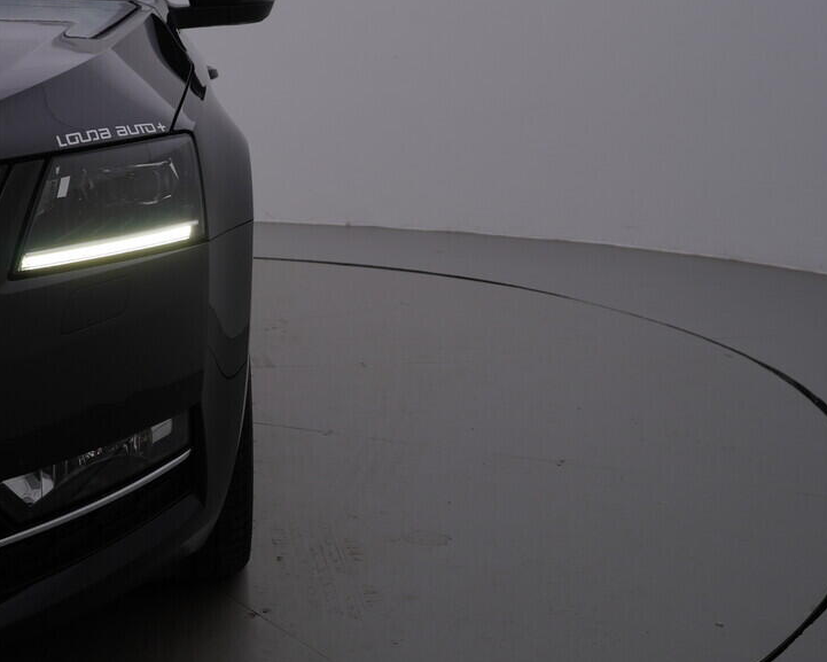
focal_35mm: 48
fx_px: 1175
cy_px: 315
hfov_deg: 38.3
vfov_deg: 31.5
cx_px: 272
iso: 125
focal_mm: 24
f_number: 5.6
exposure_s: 1/160
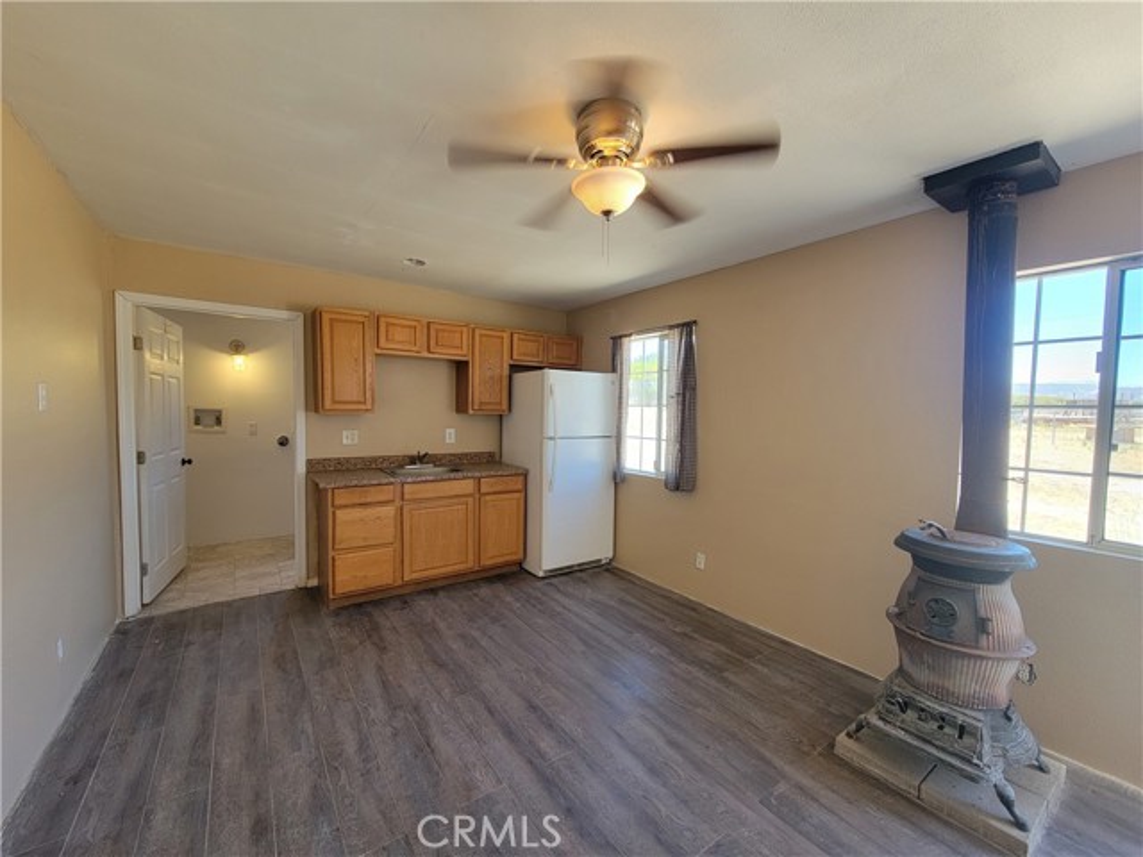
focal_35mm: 13
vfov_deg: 89.9
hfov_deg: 106.2
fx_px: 429
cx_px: 572
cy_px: 428
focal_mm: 2.2
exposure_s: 1/60
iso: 100
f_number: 2.2
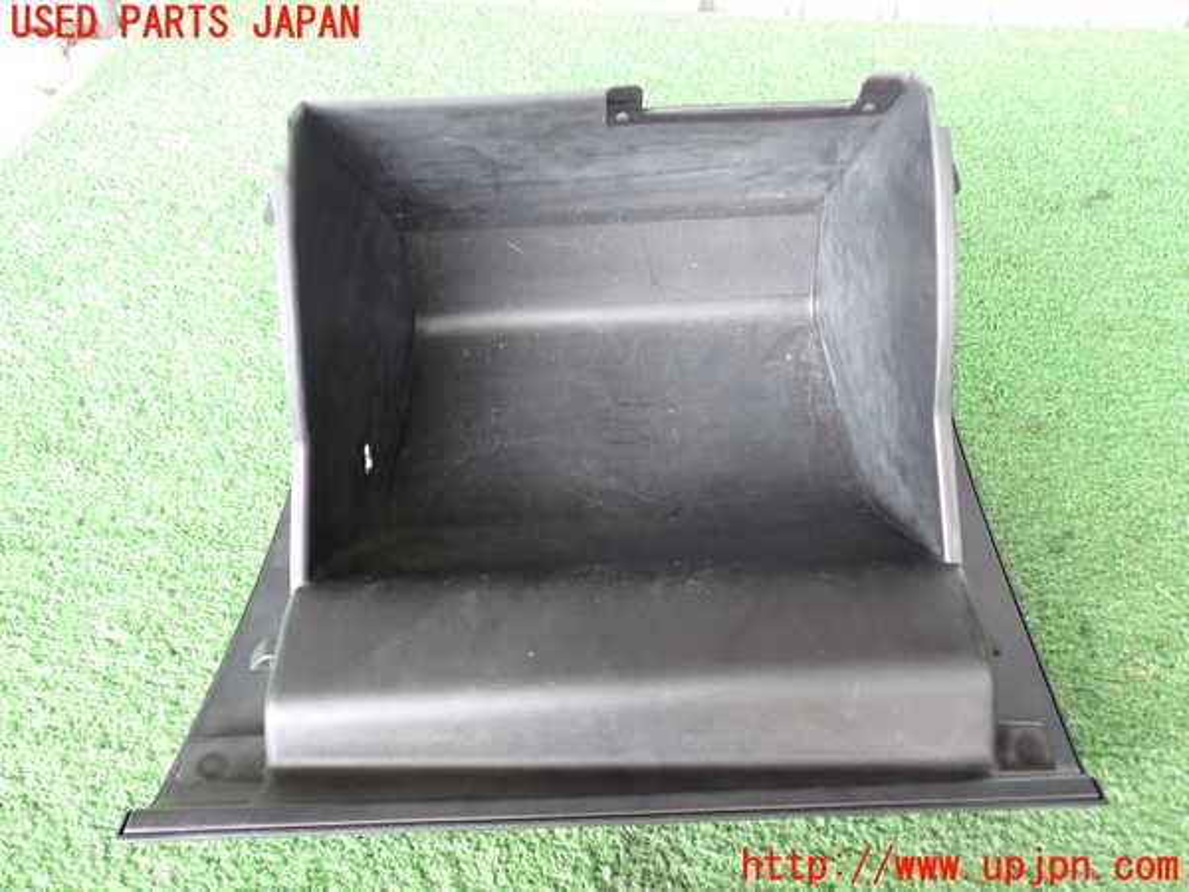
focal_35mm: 32
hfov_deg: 56.8
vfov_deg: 44.2
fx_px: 1099
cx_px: 594
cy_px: 446
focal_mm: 5.79
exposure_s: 1/30
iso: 200
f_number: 2.4
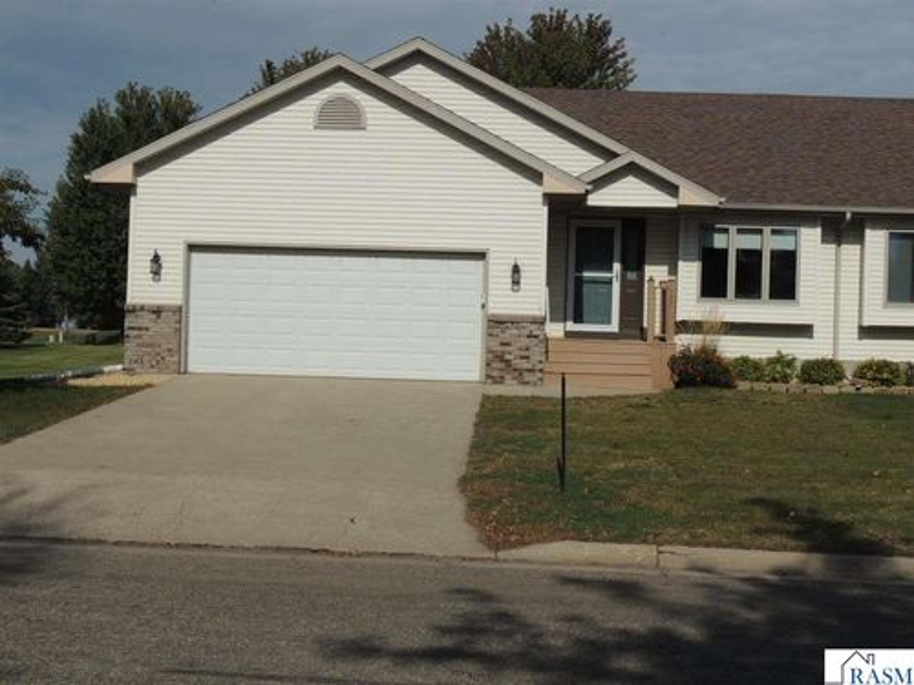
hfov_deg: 40.4
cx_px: 457
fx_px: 1241
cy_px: 342
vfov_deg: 30.9
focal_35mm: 47
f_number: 5.5
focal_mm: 8.3
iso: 100
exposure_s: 1/1600
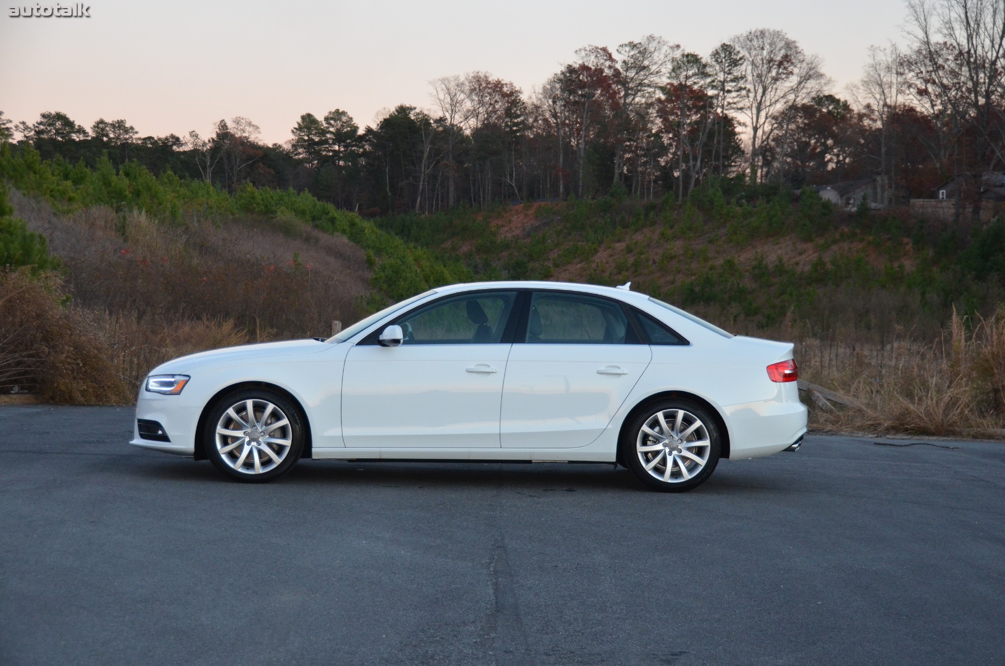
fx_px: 1922
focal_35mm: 69
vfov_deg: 19.6
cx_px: 502
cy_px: 333
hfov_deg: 29.3
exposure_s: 1/250
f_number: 4.5
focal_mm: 46
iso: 1600
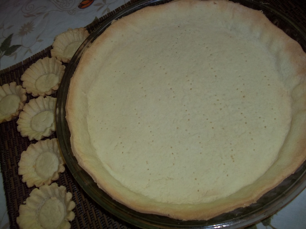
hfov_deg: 56.8
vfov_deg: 44.2
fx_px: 283
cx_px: 153
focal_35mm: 32
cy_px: 114
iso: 80
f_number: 2.9
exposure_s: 1/30
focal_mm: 5.7
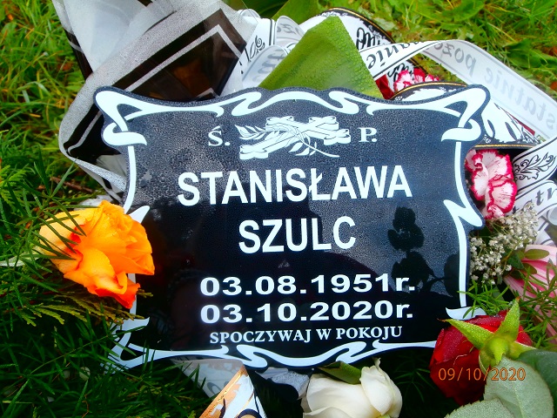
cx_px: 278
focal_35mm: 30
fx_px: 483
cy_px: 209
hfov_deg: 60.0
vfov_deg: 46.8
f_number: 3.5
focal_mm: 5.36
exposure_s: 1/125
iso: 100
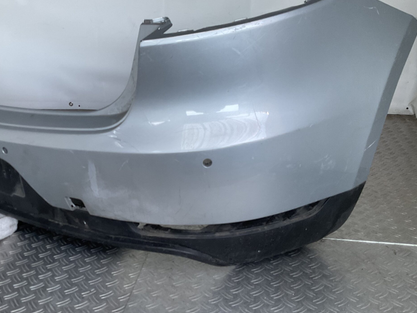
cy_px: 143
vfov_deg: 35.9
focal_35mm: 40
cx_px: 131
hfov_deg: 45.9
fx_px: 482
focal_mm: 3
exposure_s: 1/100
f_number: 1.8
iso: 64
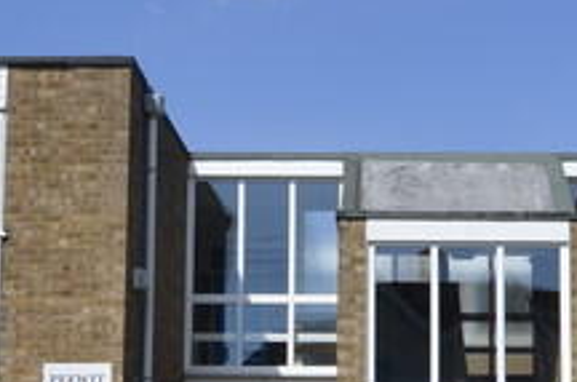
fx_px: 1253
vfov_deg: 17.2
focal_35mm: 78
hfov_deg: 25.9
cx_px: 337
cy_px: 299
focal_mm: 11
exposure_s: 1/320
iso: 100
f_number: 9
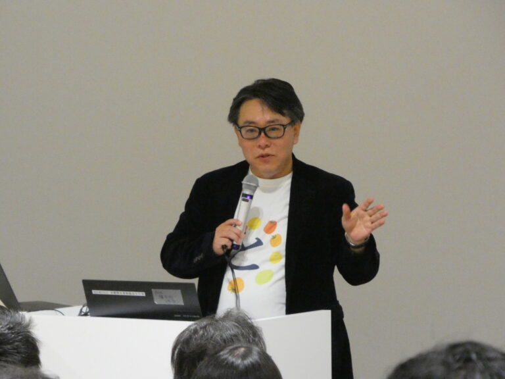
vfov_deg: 3.9
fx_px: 5602
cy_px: 190
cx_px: 252
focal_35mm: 384
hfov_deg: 5.2
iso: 1600
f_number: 5.6
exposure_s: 1/50
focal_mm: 68.8
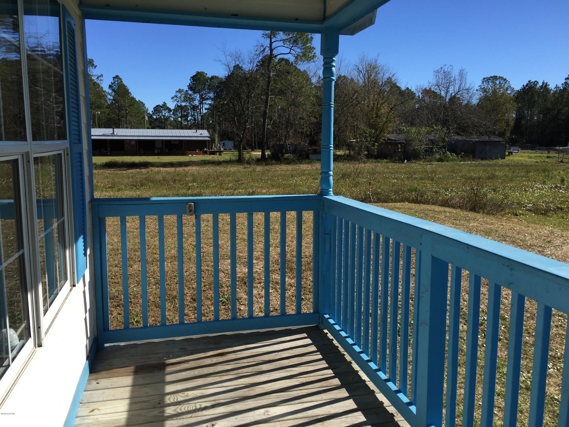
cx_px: 284
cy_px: 214
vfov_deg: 48.2
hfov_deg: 61.7
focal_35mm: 29
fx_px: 477
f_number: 2.2
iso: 32
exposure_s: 1/1980
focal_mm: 4.15
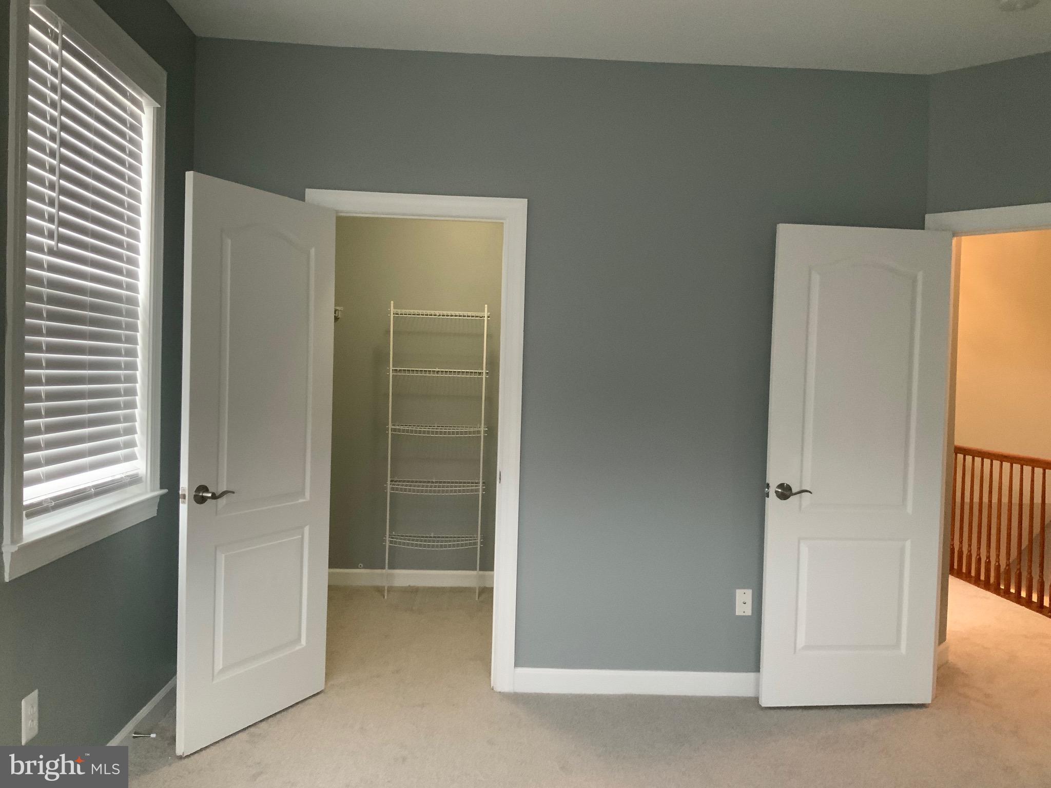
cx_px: 526
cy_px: 394
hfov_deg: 61.7
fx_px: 880
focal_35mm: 29
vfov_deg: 48.2
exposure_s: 1/45
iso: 320
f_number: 1.8
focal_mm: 3
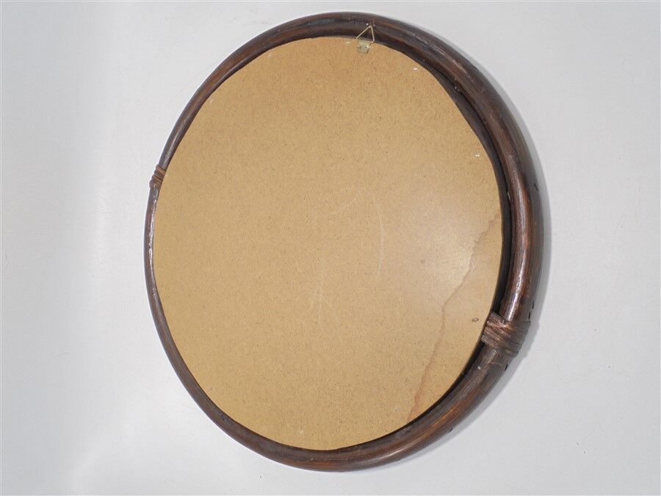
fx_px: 554
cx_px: 330
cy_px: 248
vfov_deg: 48.2
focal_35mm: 29
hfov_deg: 61.7
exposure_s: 1/40
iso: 100
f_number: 3.7
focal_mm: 5.3
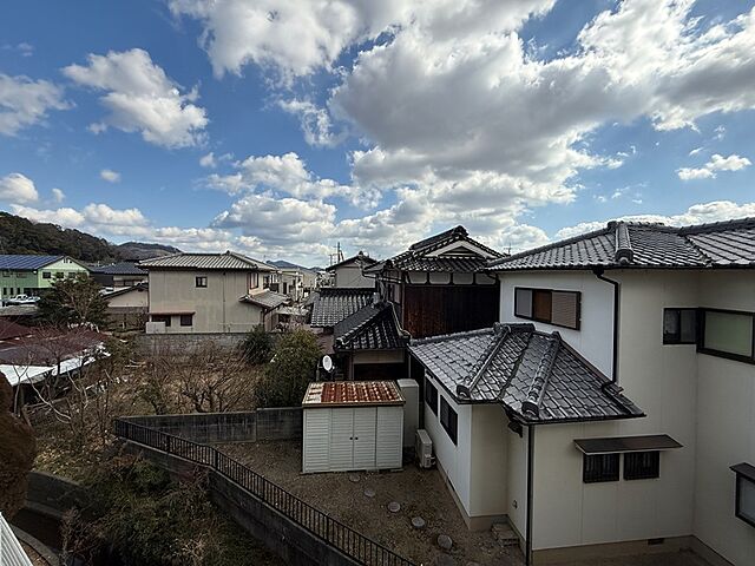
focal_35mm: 14
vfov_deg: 85.7
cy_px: 283
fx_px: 305
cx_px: 378
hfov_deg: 102.1
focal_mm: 2.22
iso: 50
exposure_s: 1/2237
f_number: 2.2
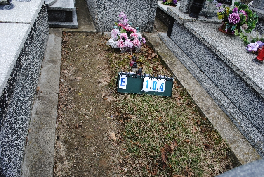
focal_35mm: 27
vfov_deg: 48.0
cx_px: 132
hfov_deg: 67.3
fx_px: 198
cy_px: 88
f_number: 5.6
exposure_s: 1/125
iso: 110
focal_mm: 18
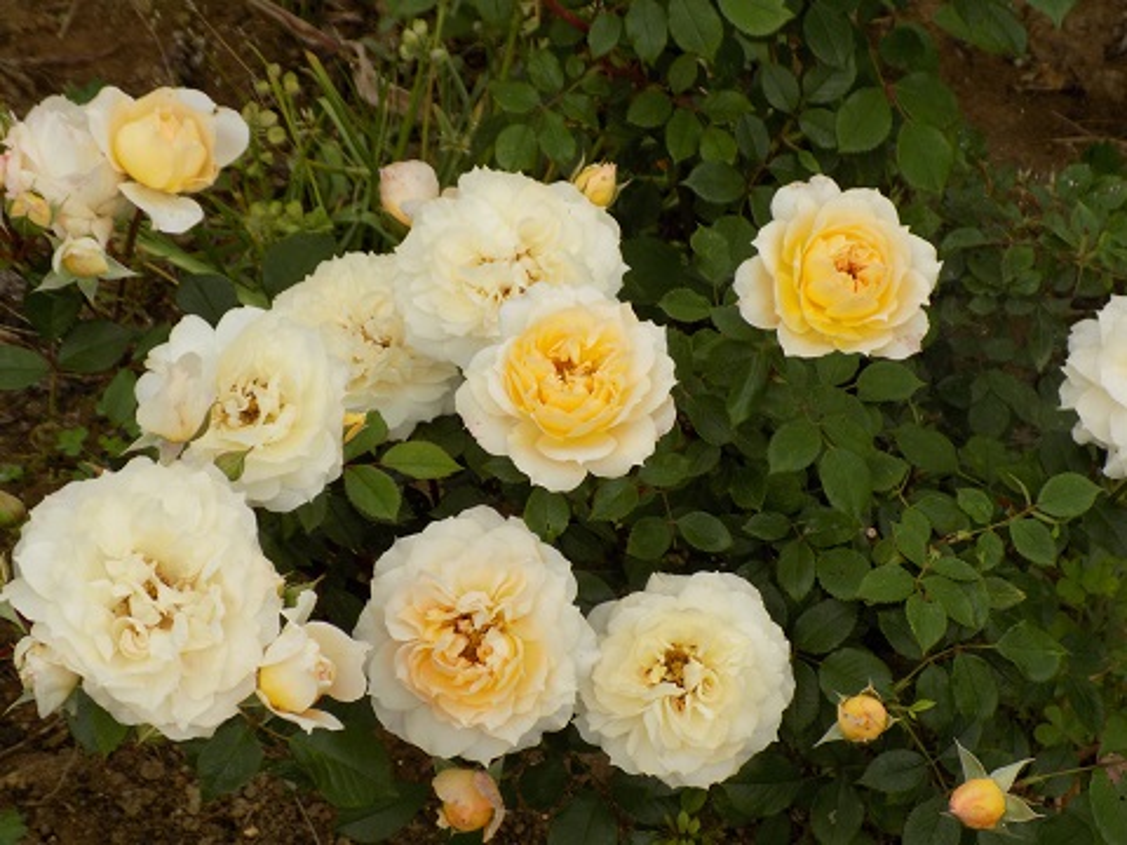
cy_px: 422
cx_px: 564
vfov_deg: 17.2
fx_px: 2800
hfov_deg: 22.8
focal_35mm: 86
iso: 80
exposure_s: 1/160
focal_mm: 15.3
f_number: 4.4
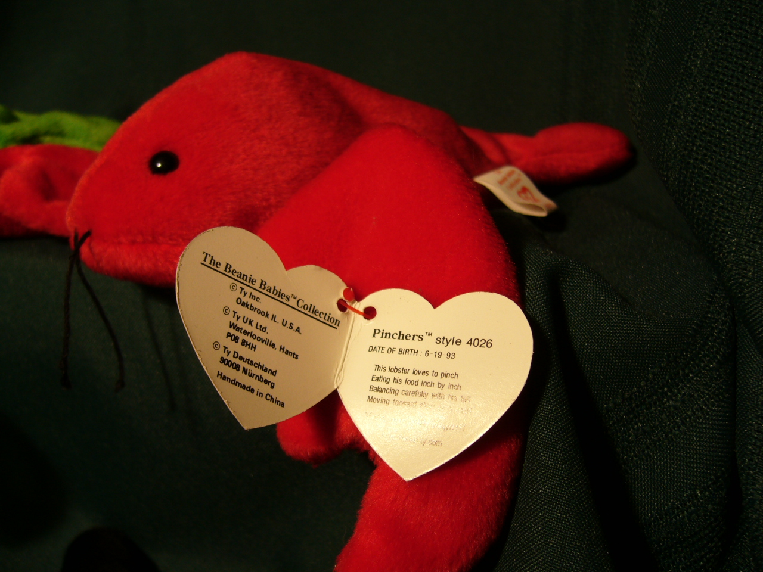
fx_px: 771
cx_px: 382
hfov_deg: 52.6
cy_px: 286
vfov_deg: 40.7
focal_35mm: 35
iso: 80
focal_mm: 5.8
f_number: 2.8
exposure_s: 1/100
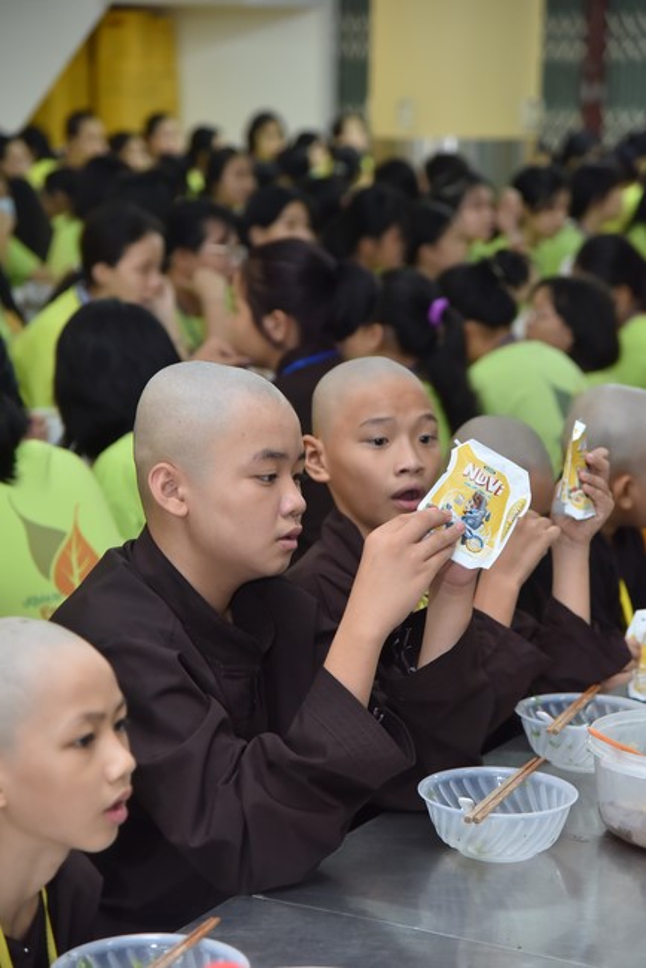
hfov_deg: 14.0
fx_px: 2635
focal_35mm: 98
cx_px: 323
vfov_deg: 20.8
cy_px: 484
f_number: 4.5
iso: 1600
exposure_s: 1/125
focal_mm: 98
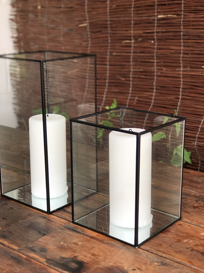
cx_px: 102
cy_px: 136
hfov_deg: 25.2
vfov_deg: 33.2
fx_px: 456
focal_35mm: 58
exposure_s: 1/30
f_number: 2.8
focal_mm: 6.6
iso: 20
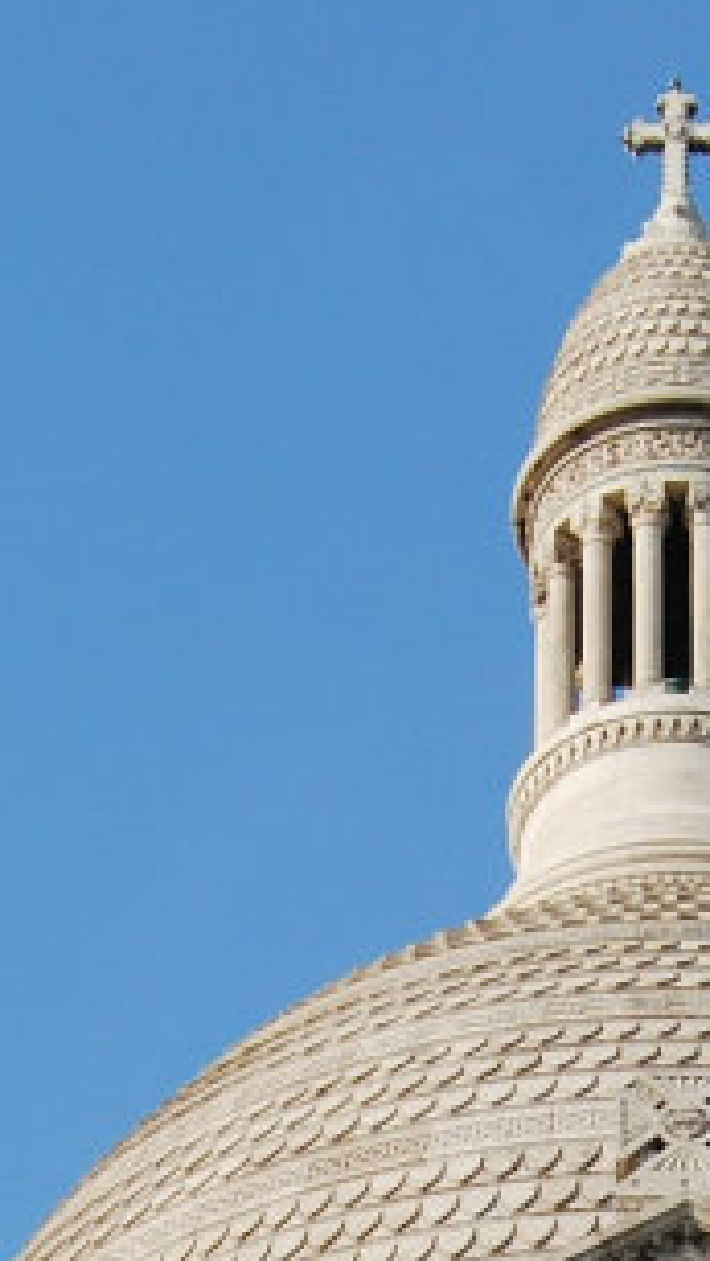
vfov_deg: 8.3
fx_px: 8480
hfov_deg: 4.8
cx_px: 681
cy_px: 2017
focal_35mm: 254
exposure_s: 1/250
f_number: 8
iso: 100
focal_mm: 31
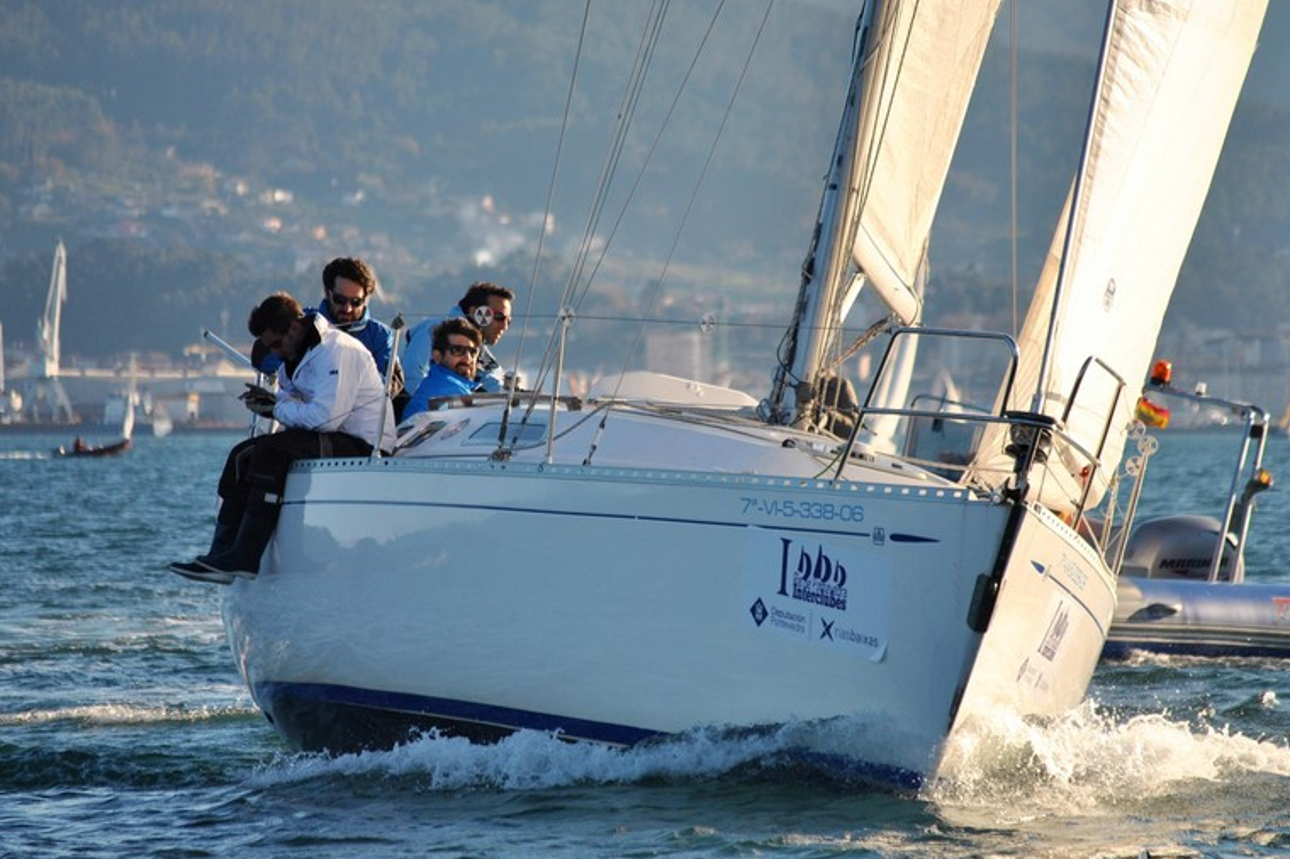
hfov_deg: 7.3
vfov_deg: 4.9
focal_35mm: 283
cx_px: 672
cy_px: 426
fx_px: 10136
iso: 200
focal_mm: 160
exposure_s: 1/1000
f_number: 5.3
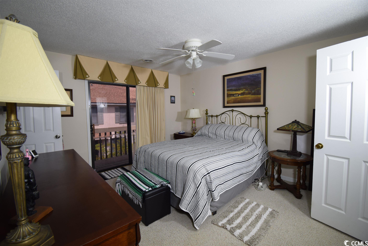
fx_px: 153
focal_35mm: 15
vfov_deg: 77.3
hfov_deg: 100.4
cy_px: 123
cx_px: 184
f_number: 5.6
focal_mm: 10
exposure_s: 1/125
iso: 400
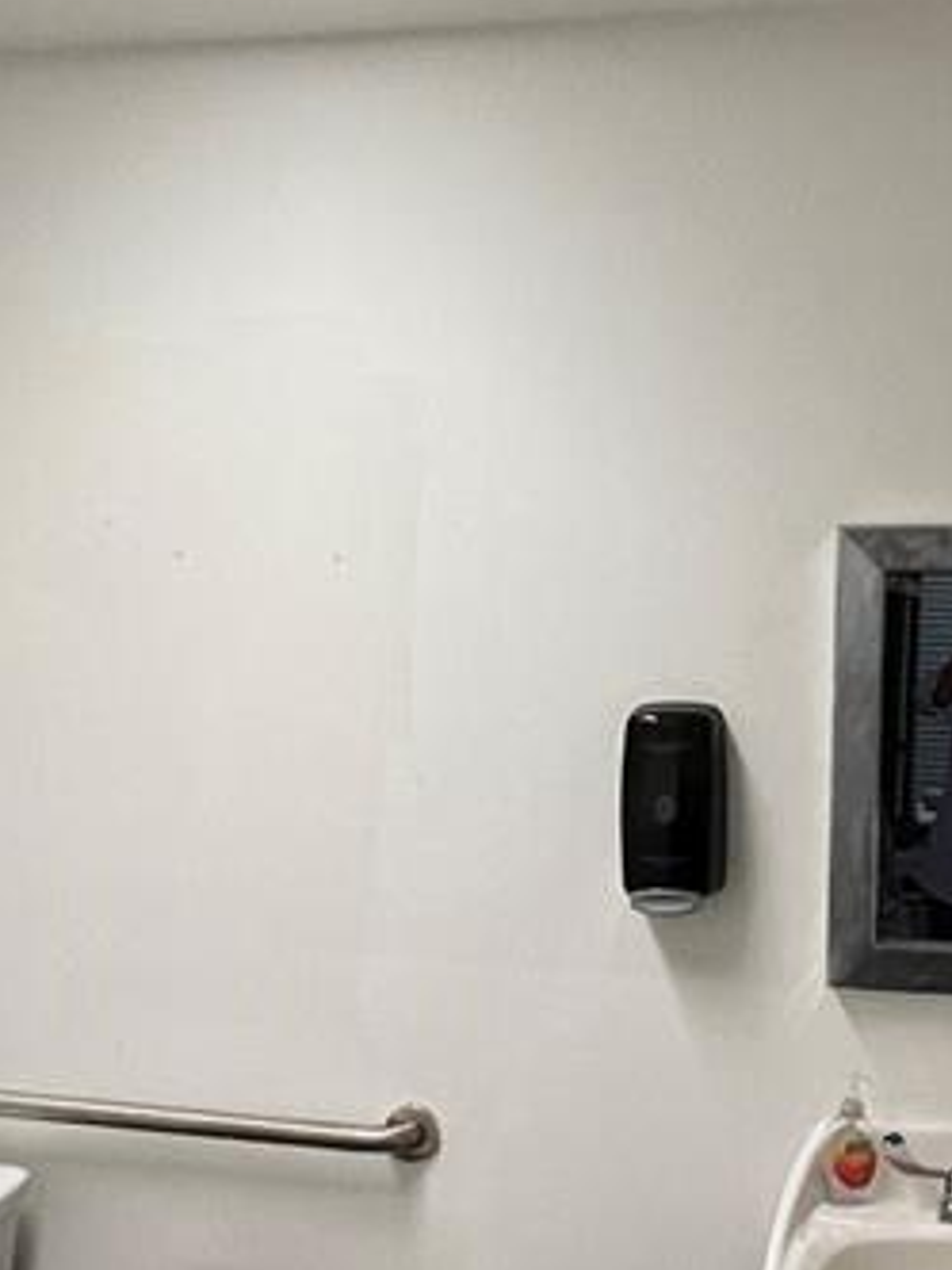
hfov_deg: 30.7
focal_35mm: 47
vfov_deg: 40.2
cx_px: 608
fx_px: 1723
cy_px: 765
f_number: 1.8
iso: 160
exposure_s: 1/60
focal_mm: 1.57
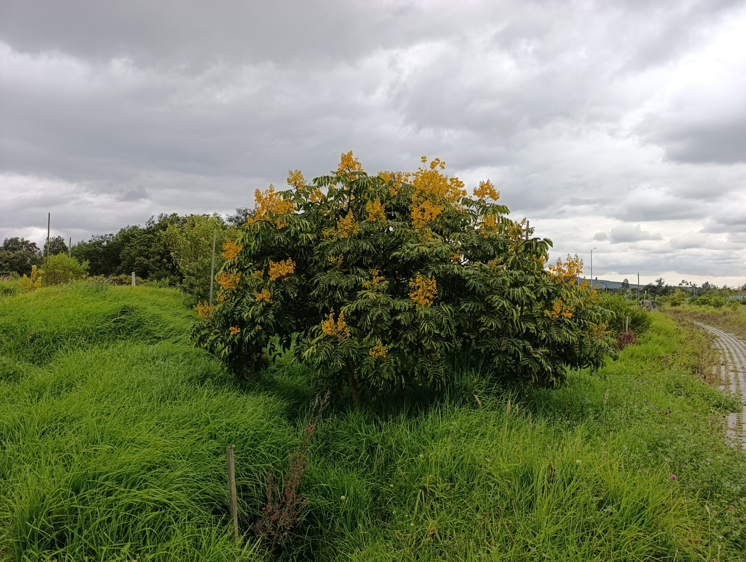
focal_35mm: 23
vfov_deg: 59.0
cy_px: 281
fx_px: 496
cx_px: 373
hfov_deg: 73.8
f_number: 1.6
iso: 50
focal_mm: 6.14
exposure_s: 1/433
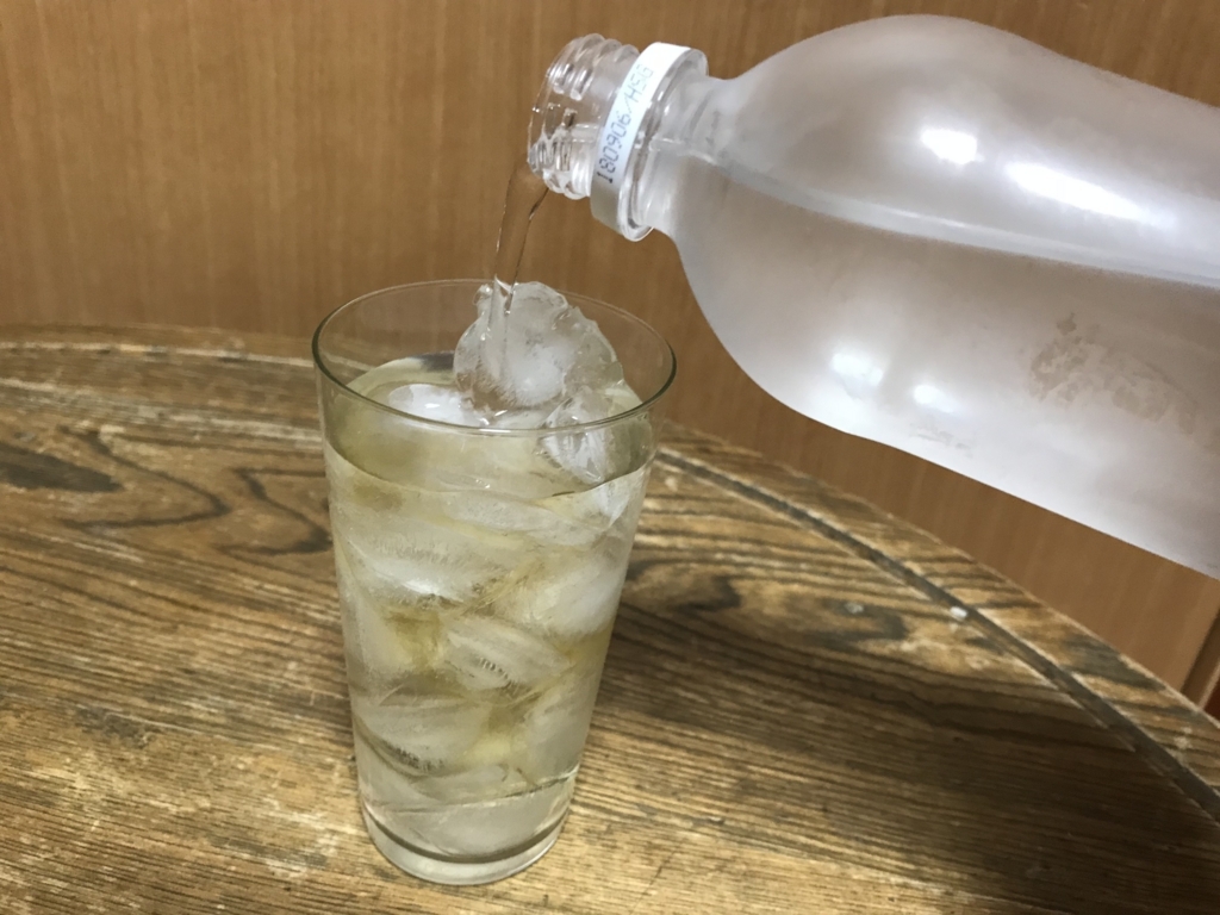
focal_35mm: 28
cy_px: 458
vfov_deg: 49.7
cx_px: 610
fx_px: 987
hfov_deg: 63.4
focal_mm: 3.99
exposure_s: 1/17
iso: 50
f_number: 1.8
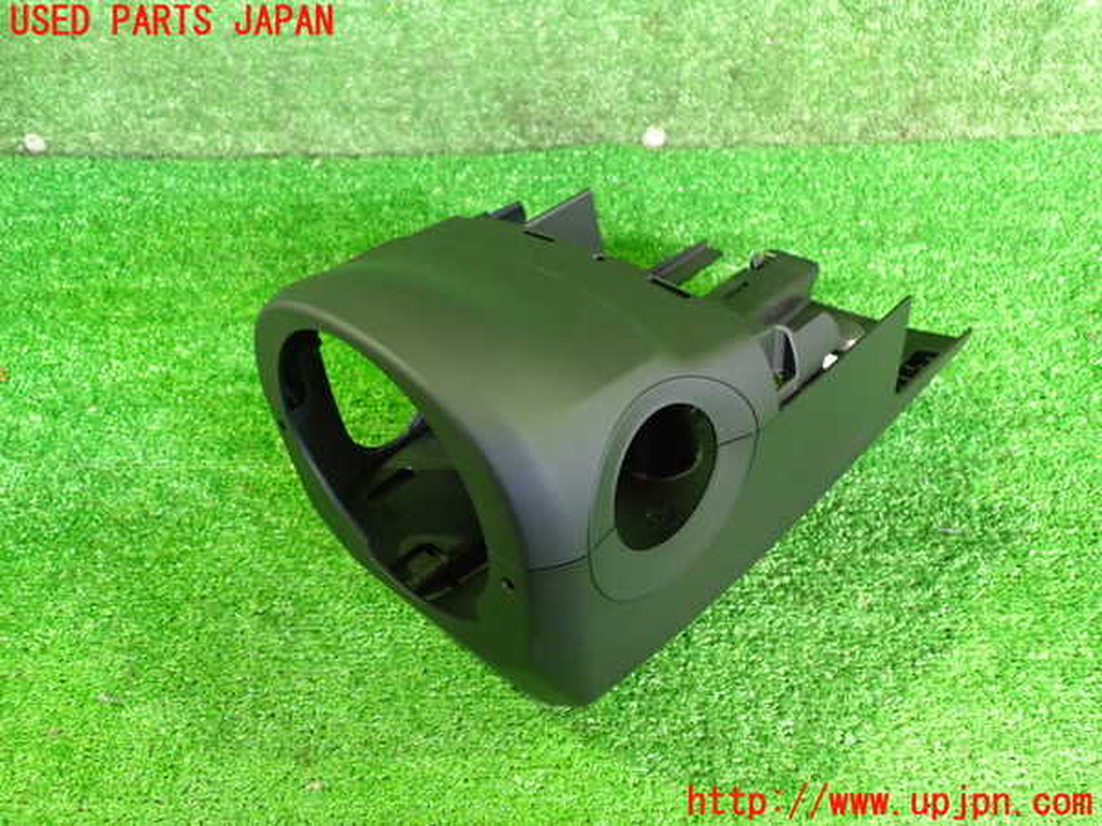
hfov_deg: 60.0
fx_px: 955
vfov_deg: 46.8
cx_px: 551
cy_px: 413
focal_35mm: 30
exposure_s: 1/30
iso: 1000
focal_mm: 5.4
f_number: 2.3
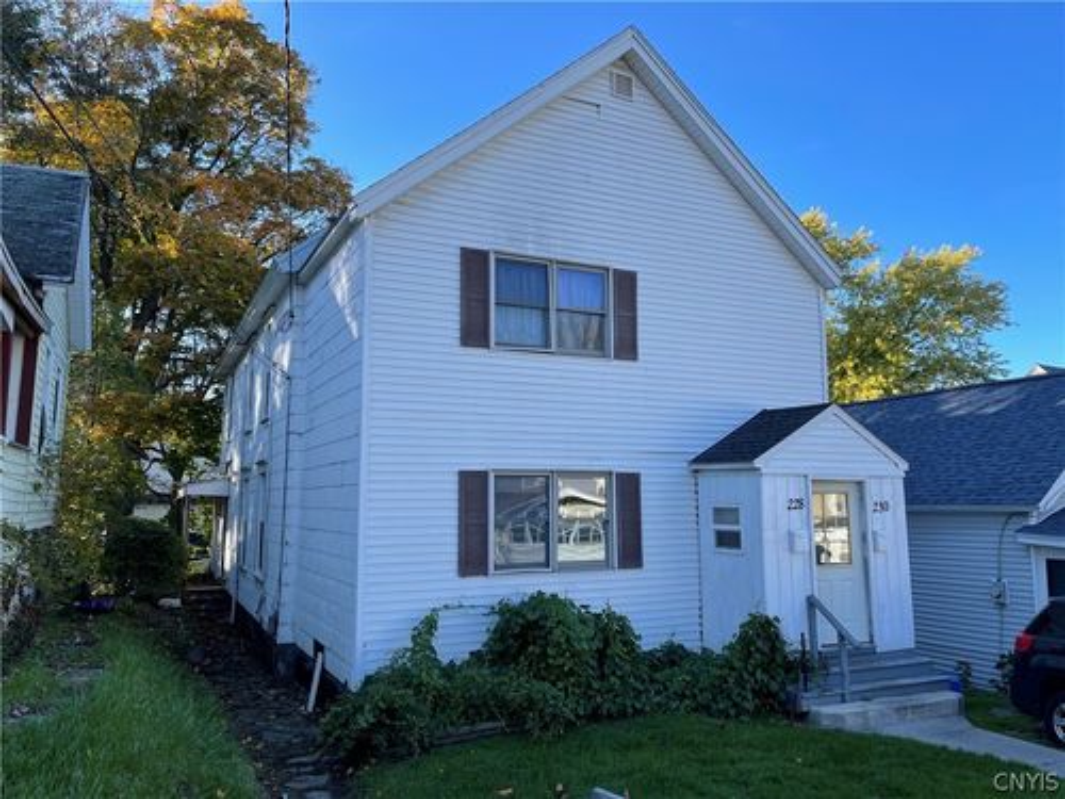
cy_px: 400
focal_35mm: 26
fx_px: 800
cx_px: 532
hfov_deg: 67.3
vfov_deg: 53.1
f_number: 1.6
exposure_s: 1/861
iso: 32
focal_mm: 5.1
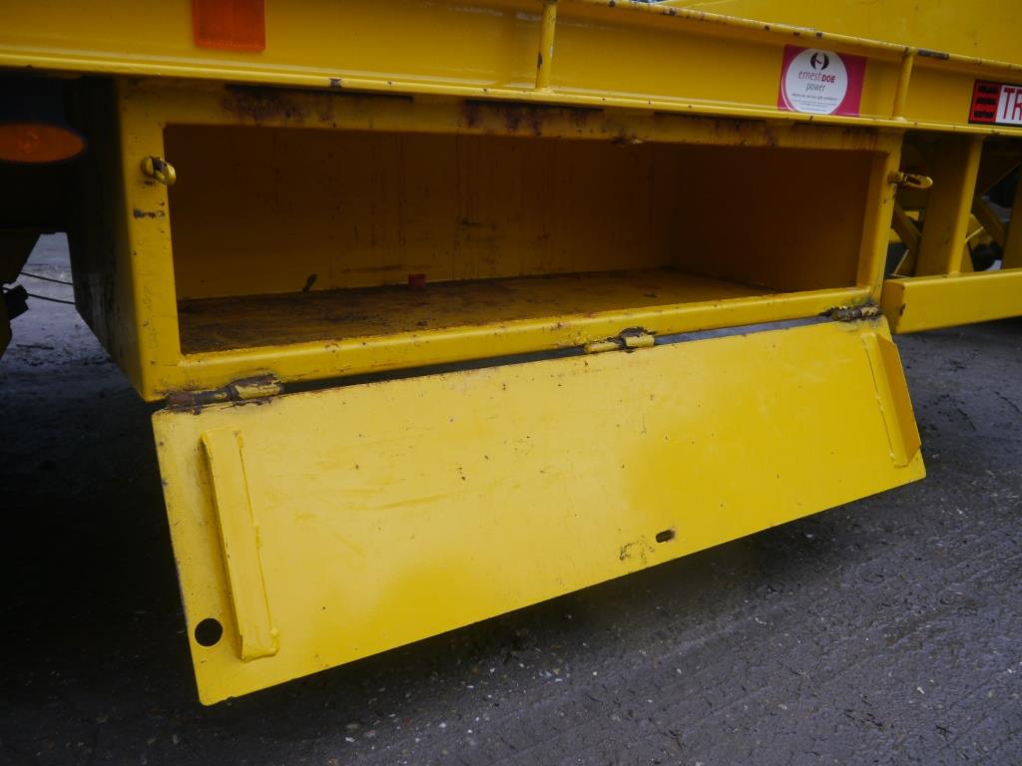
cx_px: 511
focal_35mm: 28
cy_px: 383
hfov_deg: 63.4
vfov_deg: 49.7
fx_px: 827
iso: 320
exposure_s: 1/60
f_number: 3.5
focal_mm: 14
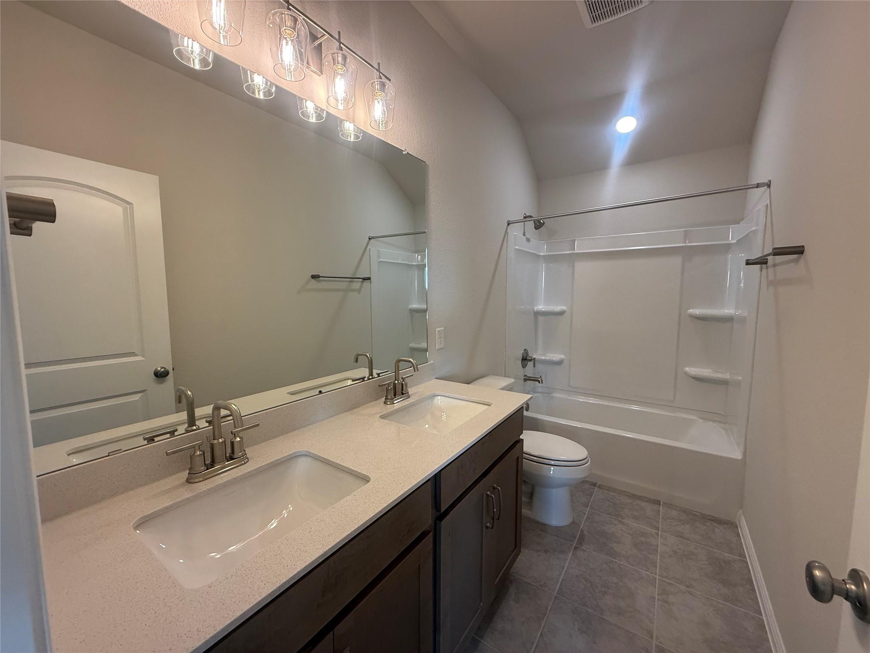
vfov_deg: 85.7
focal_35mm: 14
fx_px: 352
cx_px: 435
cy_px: 326
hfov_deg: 102.1
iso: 160
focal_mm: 2.22
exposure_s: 1/120
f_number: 2.2
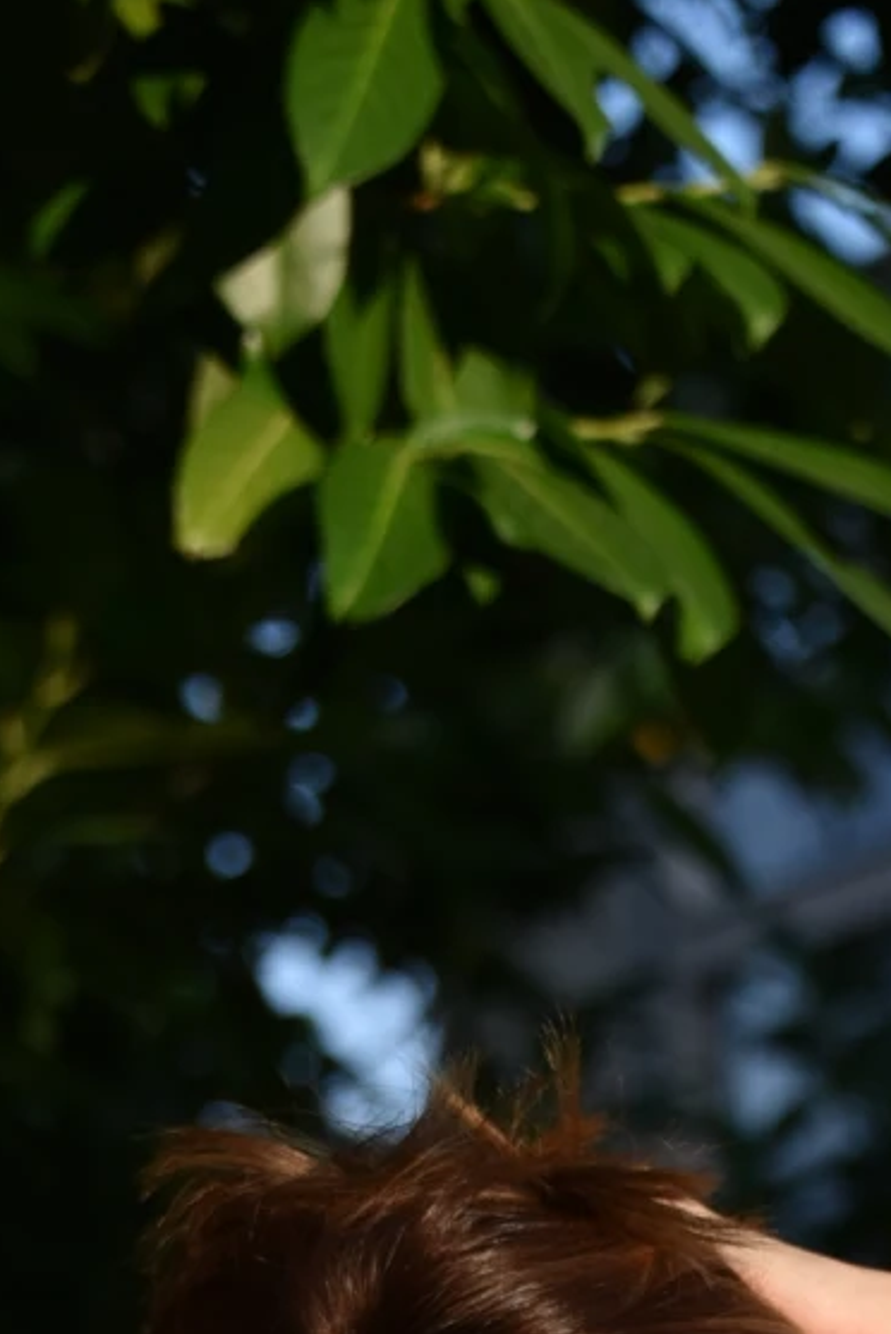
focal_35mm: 226
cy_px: 1844
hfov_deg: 6.1
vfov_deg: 8.9
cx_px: 548
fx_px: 8379
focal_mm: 70
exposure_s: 1/640
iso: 125
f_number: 5
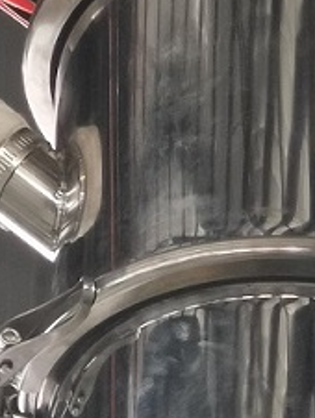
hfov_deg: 3.7
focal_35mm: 405
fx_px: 4905
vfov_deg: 4.9
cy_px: 366
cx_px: 495
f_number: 2.4
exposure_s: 1/50
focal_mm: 7.48
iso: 160
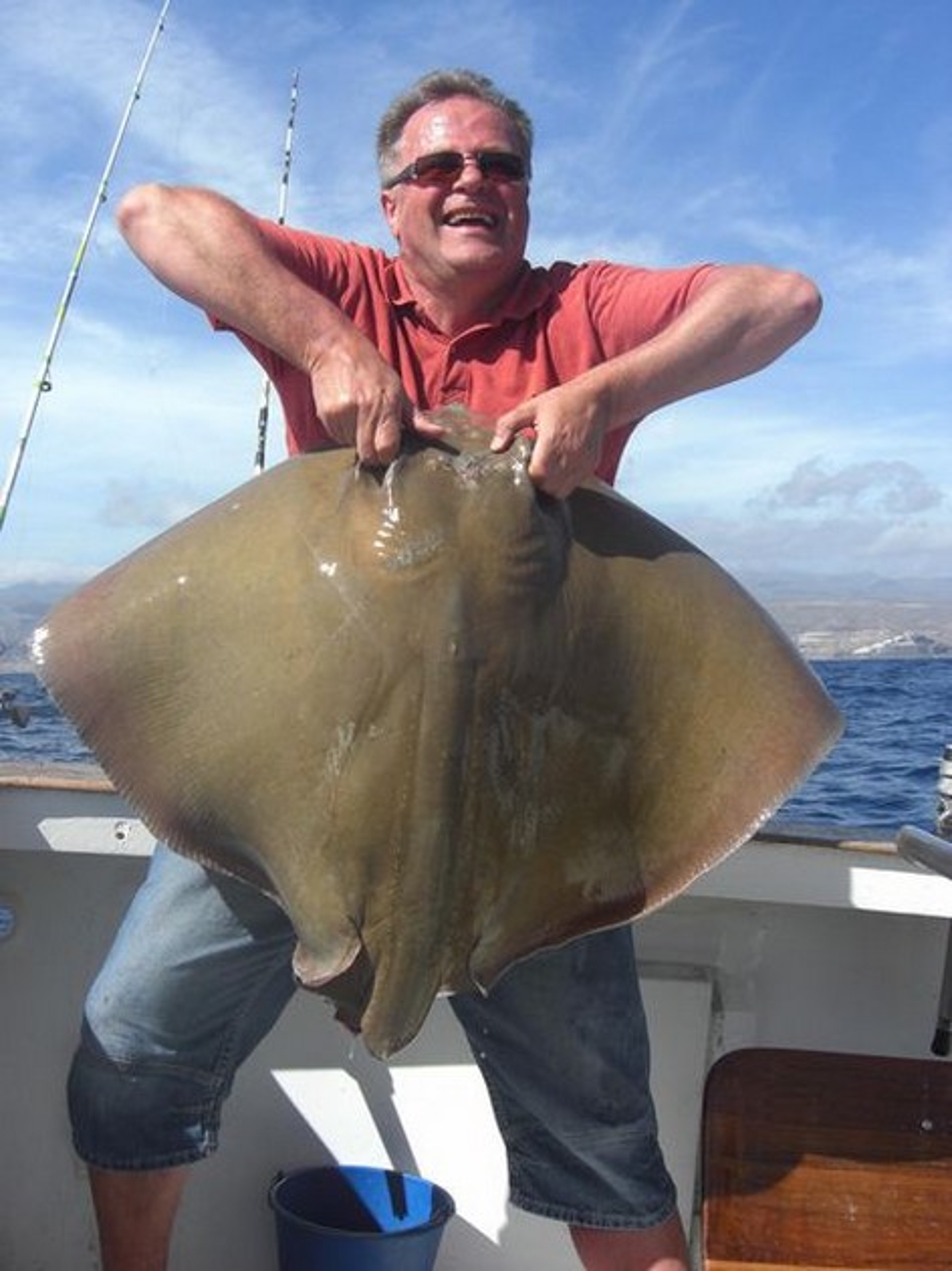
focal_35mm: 38
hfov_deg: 37.7
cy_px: 636
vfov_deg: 49.0
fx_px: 1394
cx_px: 476
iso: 80
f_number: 4
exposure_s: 1/800
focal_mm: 7.9
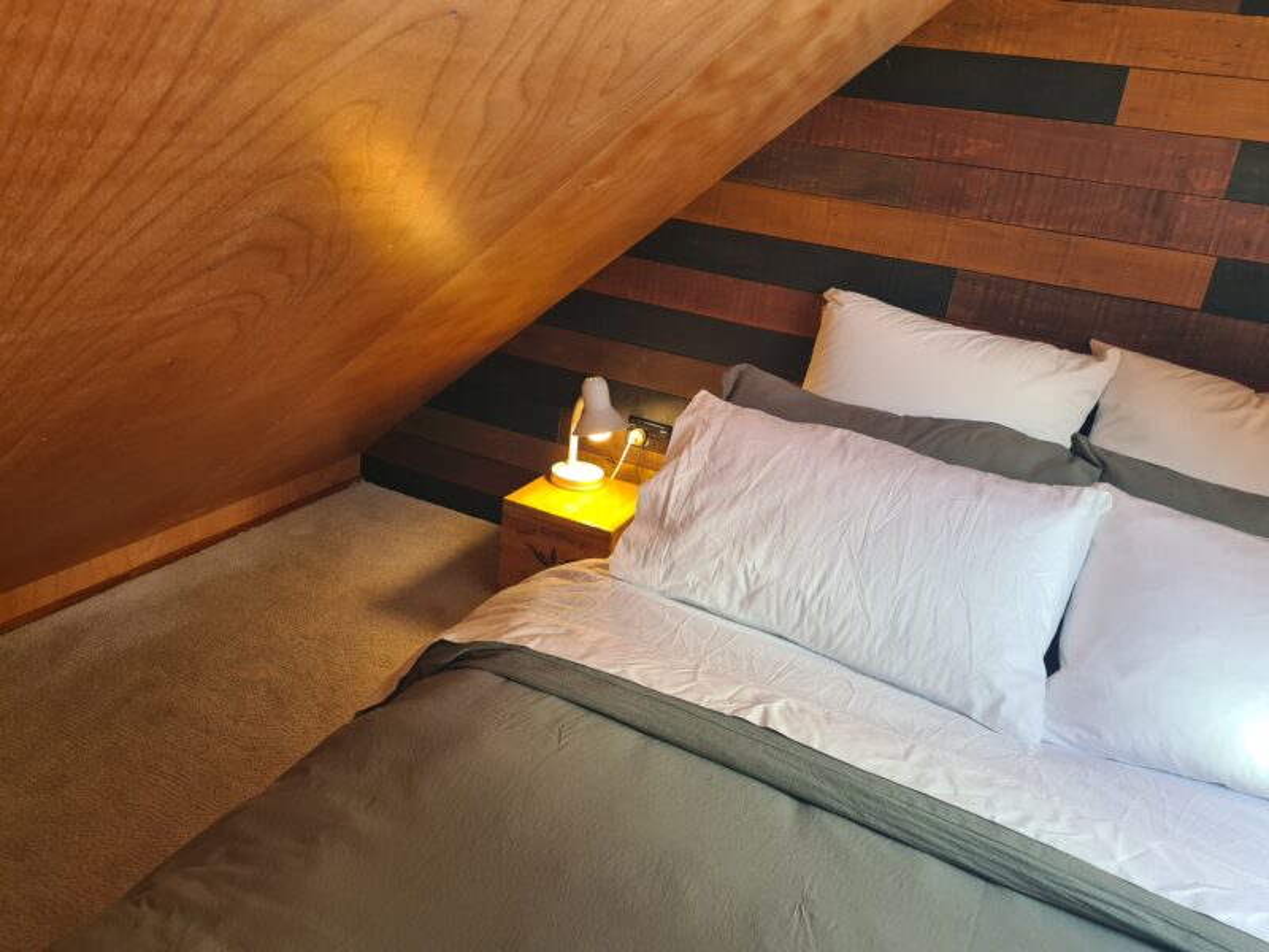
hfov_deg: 67.3
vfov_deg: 53.1
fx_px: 953
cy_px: 476
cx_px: 634
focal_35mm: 26
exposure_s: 1/120
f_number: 1.8
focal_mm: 5.4
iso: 100
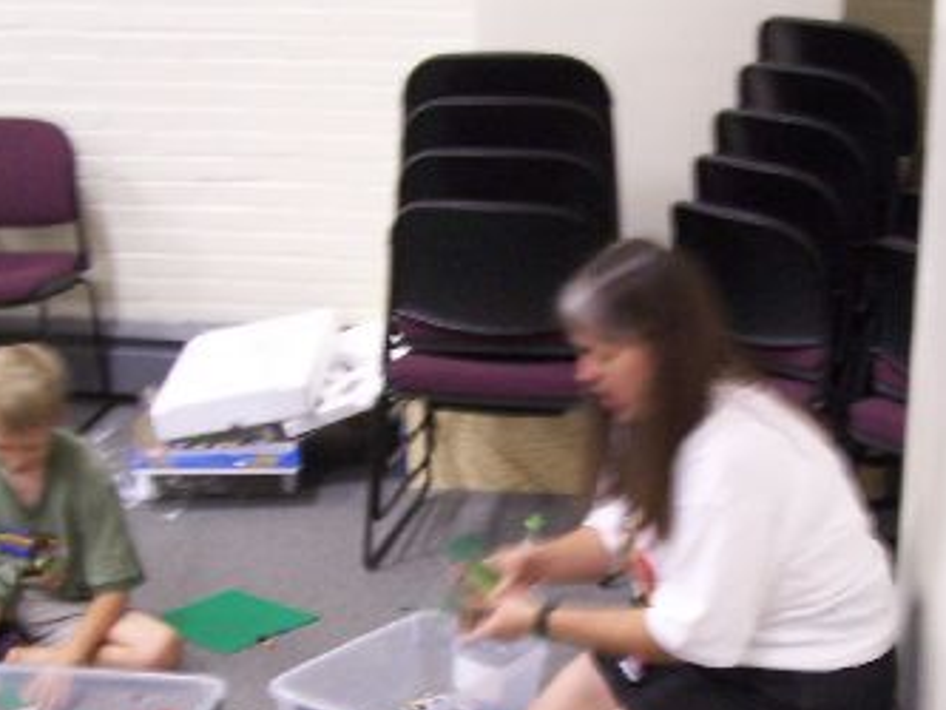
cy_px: 480
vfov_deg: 19.8
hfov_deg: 26.2
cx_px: 631
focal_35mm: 74
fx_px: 2023
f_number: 2.8
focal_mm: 6.3
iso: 140
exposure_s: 1/8
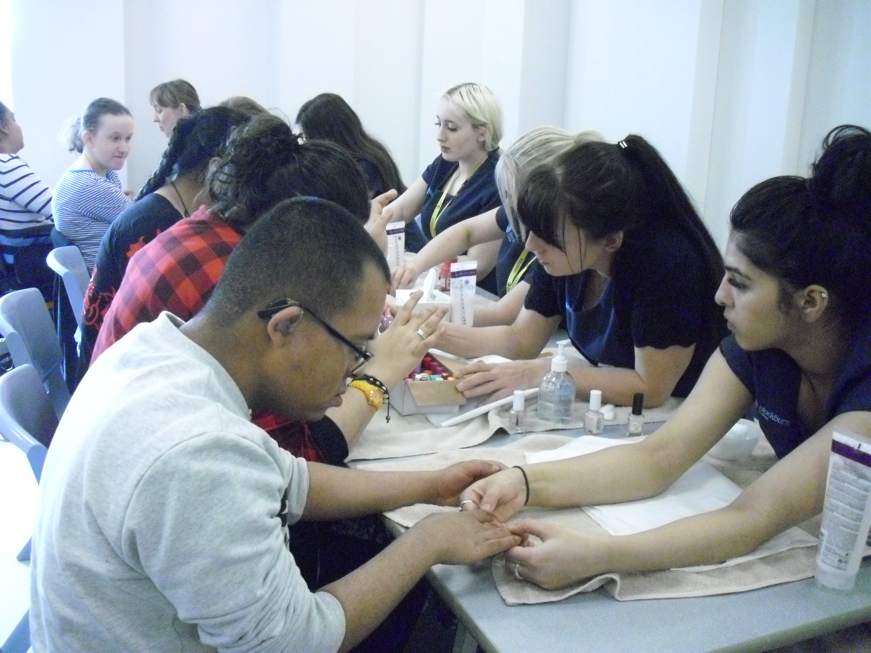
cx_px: 436
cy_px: 326
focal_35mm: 38
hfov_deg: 49.0
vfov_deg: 37.7
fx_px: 956
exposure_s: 1/80
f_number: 2.8
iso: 800
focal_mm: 6.2
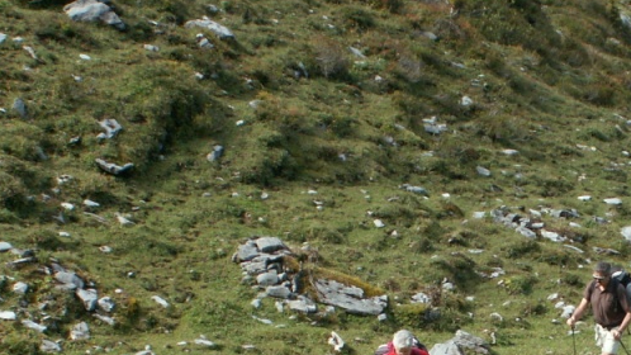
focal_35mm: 139
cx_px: 602
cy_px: 379
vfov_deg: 8.7
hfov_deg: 15.2
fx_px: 2325
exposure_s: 1/60
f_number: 7.1
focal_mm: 10.36
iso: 50
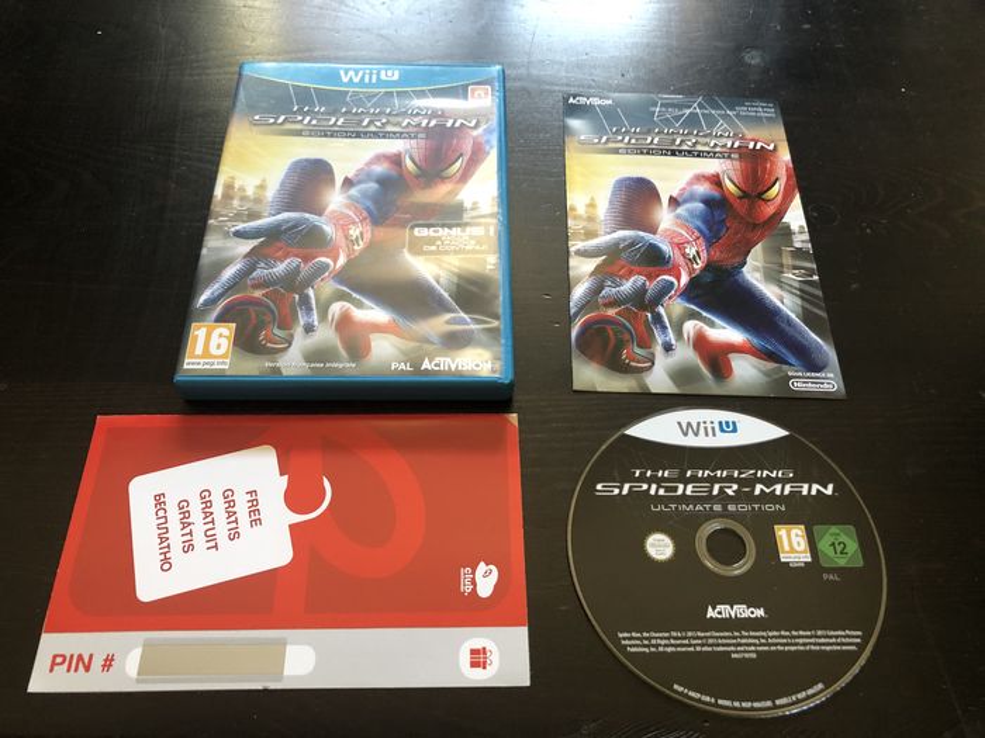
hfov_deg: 63.4
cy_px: 369
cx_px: 492
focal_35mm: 28
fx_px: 797
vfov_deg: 49.7
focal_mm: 4
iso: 100
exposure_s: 1/13
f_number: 1.8
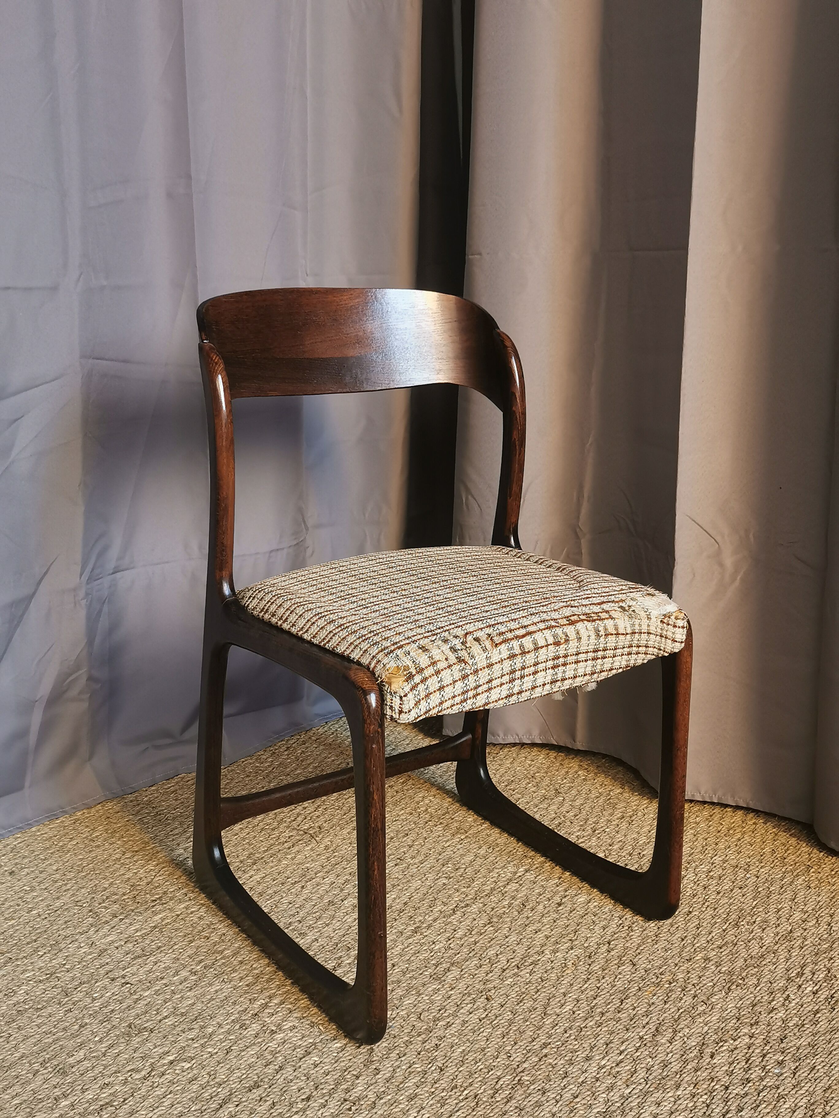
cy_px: 559
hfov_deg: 39.7
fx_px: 1163
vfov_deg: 51.4
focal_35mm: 36
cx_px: 420
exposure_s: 1/120
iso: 125
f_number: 1.8
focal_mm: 5.58
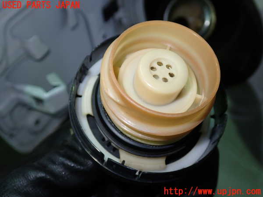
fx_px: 274
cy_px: 98
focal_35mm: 36
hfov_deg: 51.4
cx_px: 132
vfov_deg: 39.7
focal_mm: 6.37
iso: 200
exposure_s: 1/50
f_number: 2.5
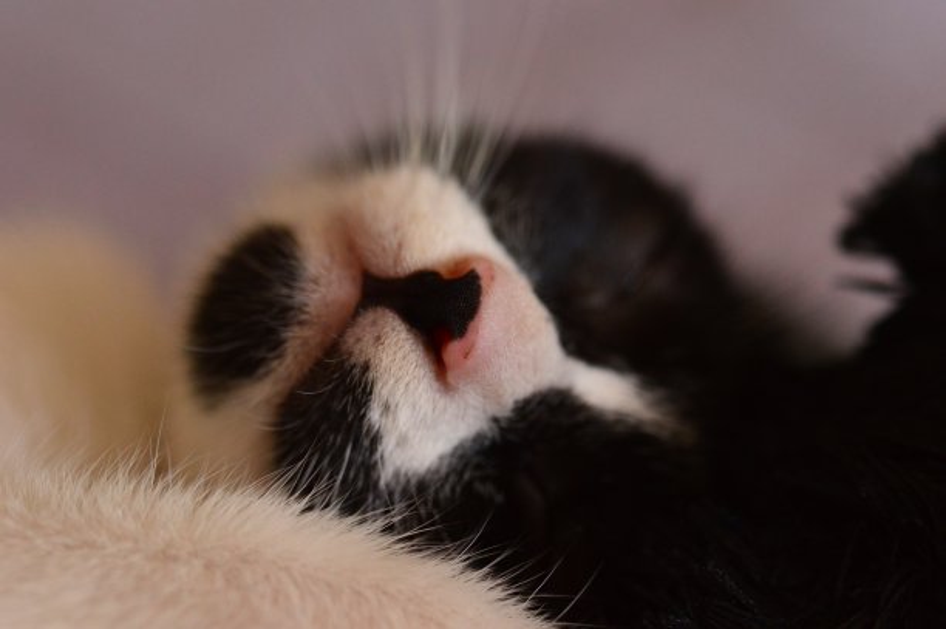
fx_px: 3545
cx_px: 473
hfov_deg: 15.2
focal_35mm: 135
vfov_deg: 10.1
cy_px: 314
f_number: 4
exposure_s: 1/100
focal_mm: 90
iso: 1600
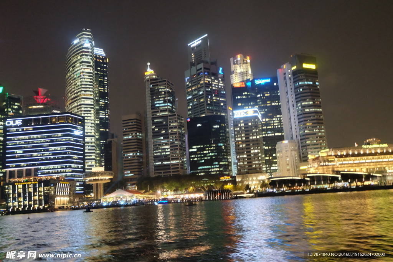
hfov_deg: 57.2
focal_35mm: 33
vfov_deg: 40.0
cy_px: 131
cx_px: 196
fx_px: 360
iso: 3200
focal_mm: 22.2
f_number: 4
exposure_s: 1/7.5
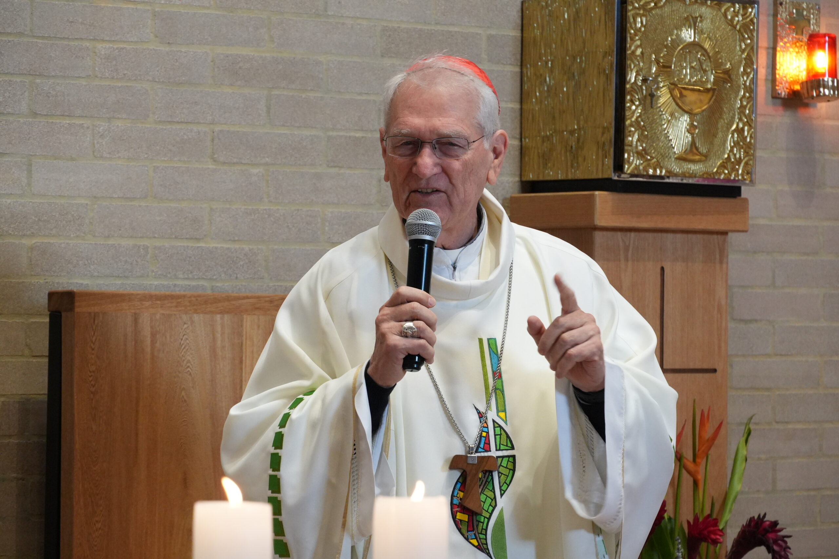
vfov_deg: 9.8
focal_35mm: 140
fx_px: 3250
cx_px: 420
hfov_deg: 14.7
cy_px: 280
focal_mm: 93
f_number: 7.1
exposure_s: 1/80
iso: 2500
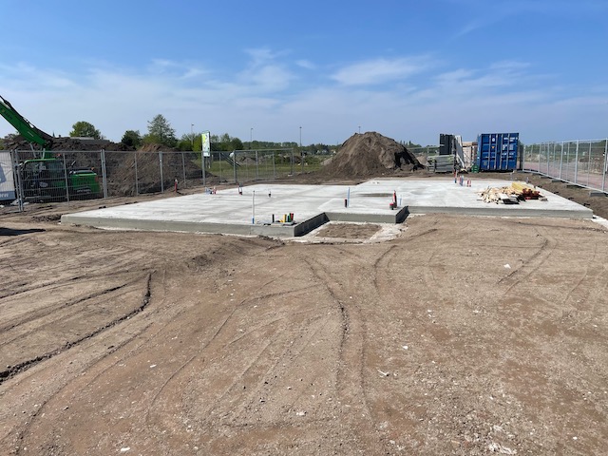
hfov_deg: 67.3
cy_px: 228
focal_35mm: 26
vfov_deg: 53.1
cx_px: 304
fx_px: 457
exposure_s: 1/5291
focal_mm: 4.2
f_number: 1.6
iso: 32
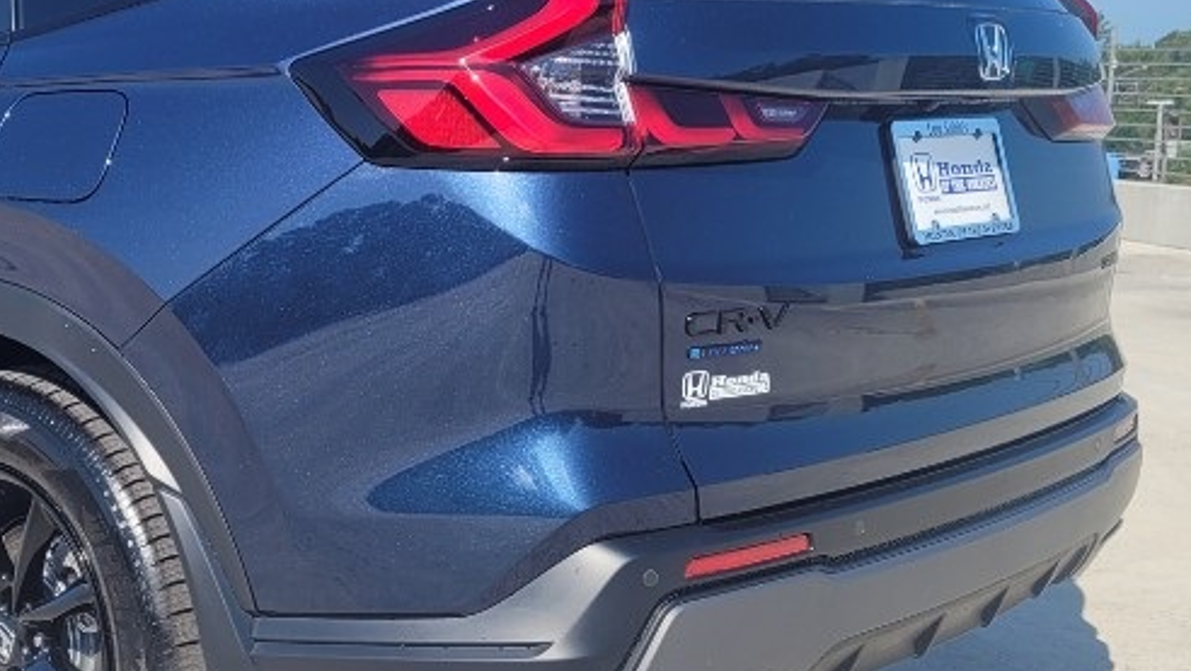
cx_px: 259
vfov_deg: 20.4
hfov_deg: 34.5
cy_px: 356
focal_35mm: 59
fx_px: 1864
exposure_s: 1/2371
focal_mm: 5.4
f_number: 1.8
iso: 40
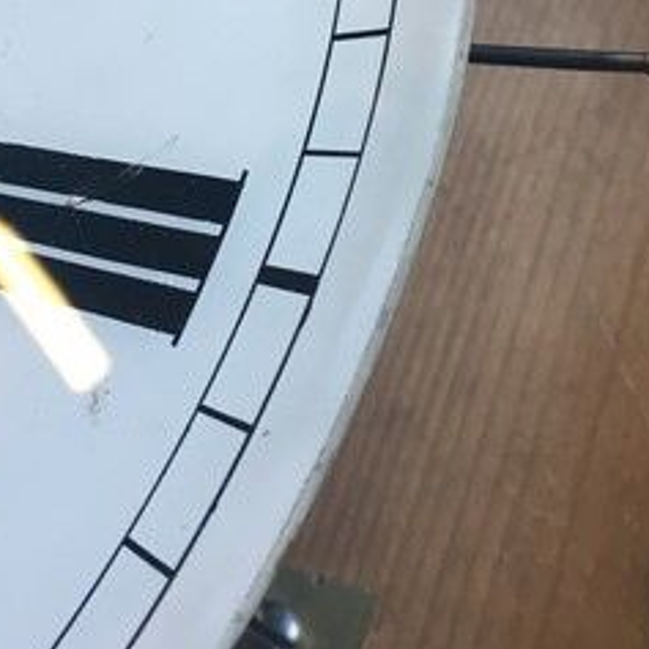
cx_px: 274
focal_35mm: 65
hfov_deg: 26.5
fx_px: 1379
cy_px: 77
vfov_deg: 25.7
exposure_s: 1/33
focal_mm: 4.15
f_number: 2.2
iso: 64
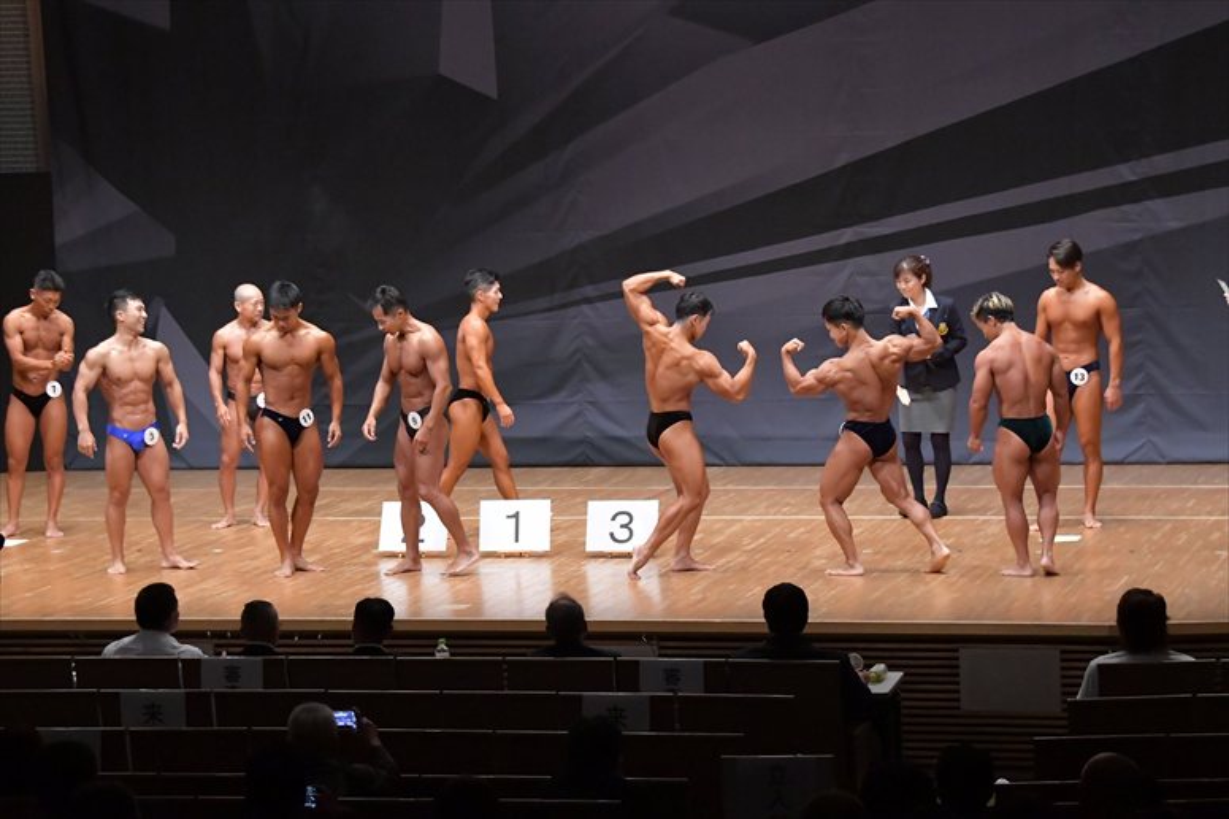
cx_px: 614
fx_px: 3685
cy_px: 410
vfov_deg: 12.7
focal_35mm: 108
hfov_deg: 18.9
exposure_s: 1/400
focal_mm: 72
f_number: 5.6
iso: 8000
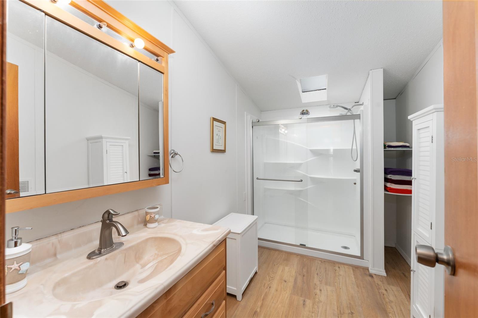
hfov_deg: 101.5
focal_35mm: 15
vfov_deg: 78.4
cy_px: 159
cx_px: 239
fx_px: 195
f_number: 8
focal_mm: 14.7
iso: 500
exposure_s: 1/6
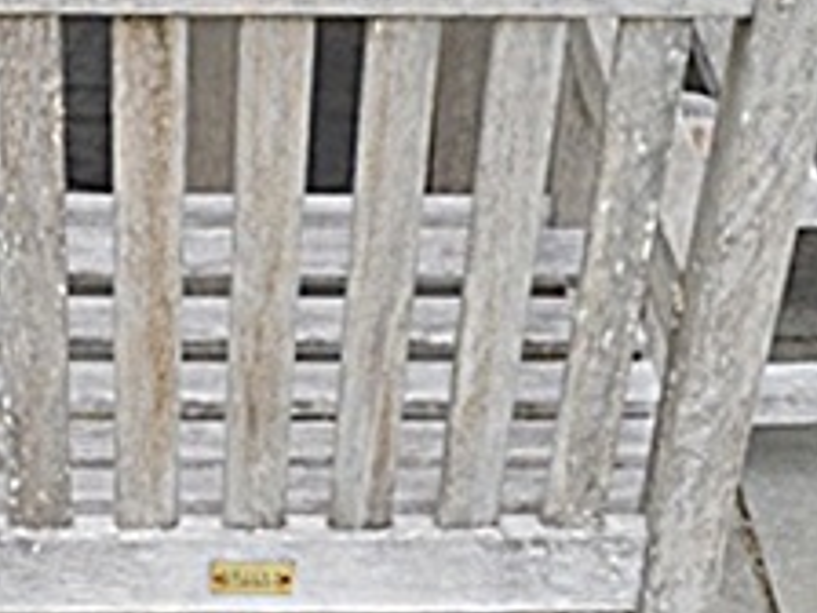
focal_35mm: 90
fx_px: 2124
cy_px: -27
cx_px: 201
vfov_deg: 16.0
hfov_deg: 21.6
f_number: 5.6
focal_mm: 20
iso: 250
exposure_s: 1/125
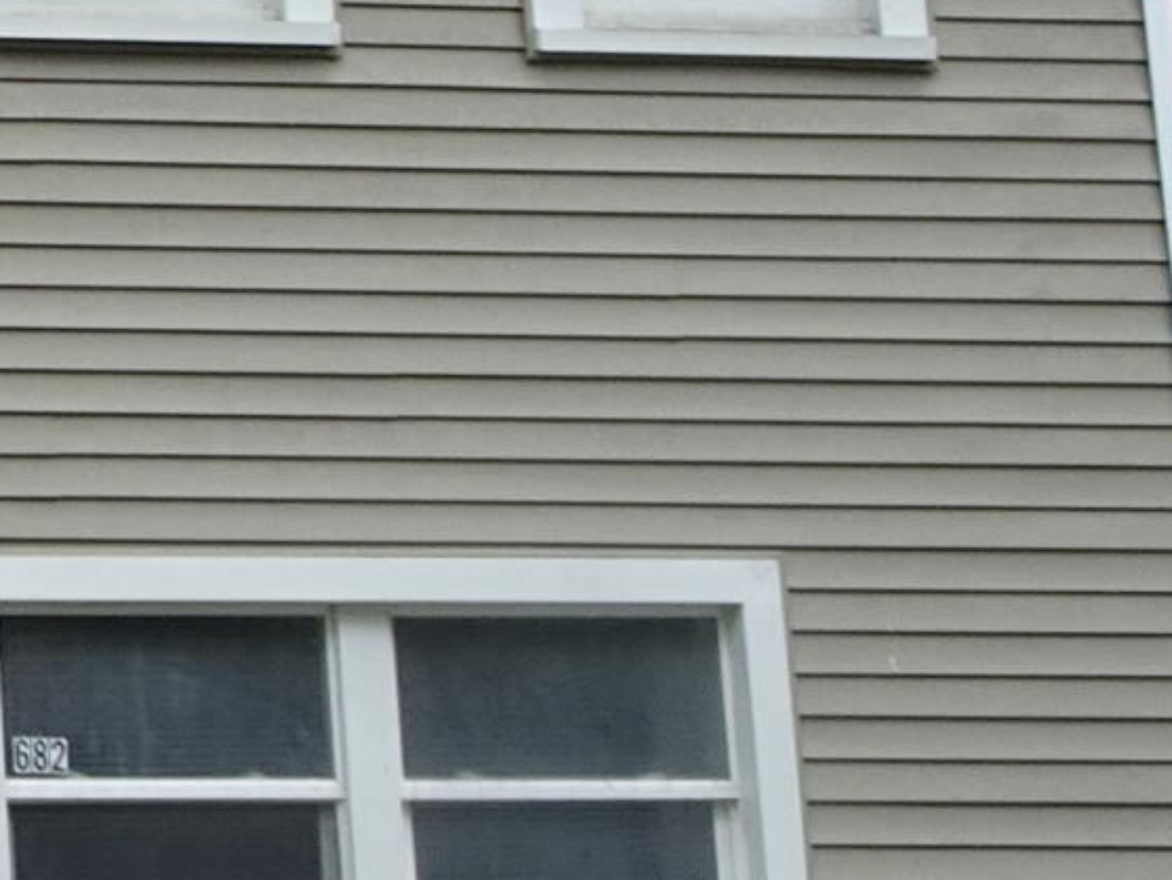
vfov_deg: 8.8
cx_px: -1345
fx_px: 5655
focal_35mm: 167
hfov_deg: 10.6
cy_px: -255
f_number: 4
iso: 80
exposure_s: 1/125
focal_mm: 5.26
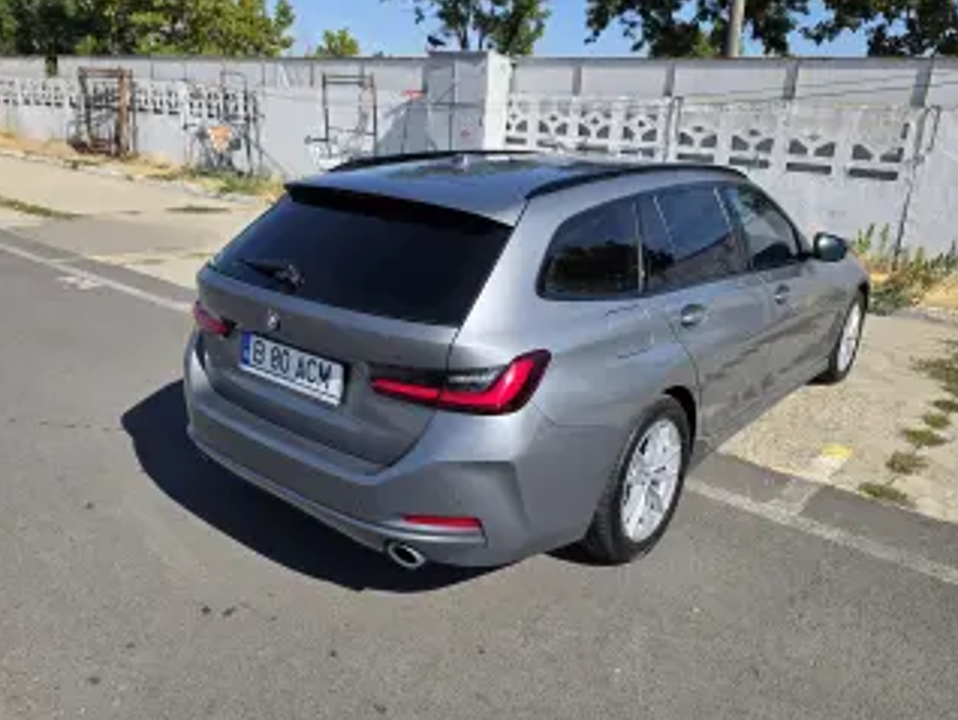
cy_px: 365
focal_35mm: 26
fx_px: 720
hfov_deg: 67.2
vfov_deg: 53.1
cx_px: 509
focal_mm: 6.3
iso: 80
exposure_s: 1/5153
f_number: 1.7
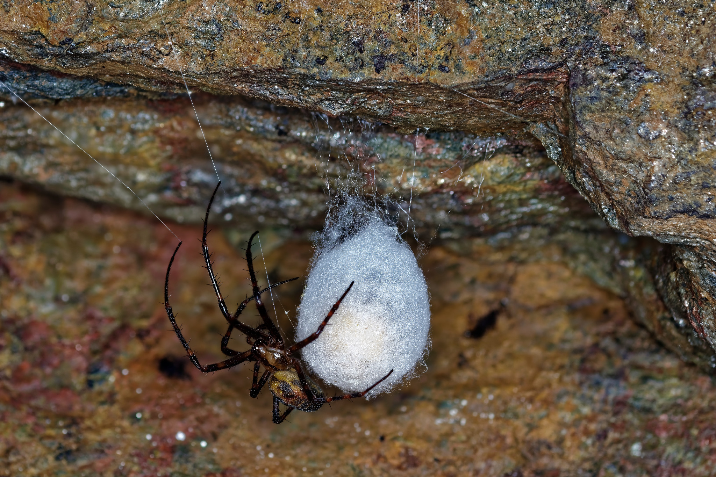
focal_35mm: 157
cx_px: 358
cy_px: 238
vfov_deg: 8.7
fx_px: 3122
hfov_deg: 13.1
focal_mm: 105
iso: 800
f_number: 5.6
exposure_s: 1/60
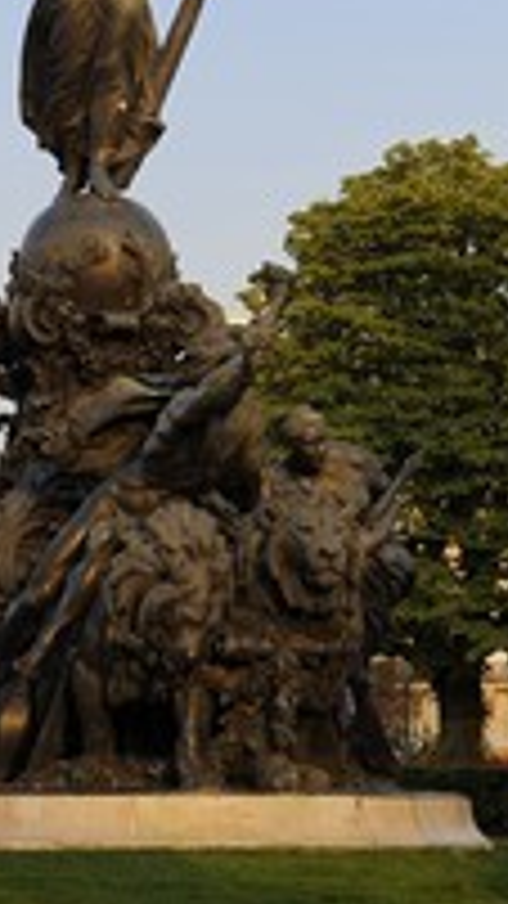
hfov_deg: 7.8
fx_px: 3665
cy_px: 279
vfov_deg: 14.0
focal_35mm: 153
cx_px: -234
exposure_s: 1/160
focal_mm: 70
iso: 200
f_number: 7.1
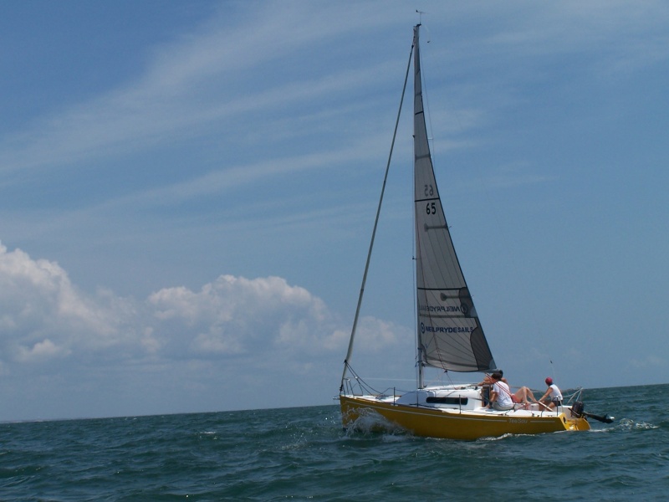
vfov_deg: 19.6
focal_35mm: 75
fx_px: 1449
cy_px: 251
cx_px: 334
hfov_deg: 26.0
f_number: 6.3
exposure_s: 1/750
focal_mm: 12.4
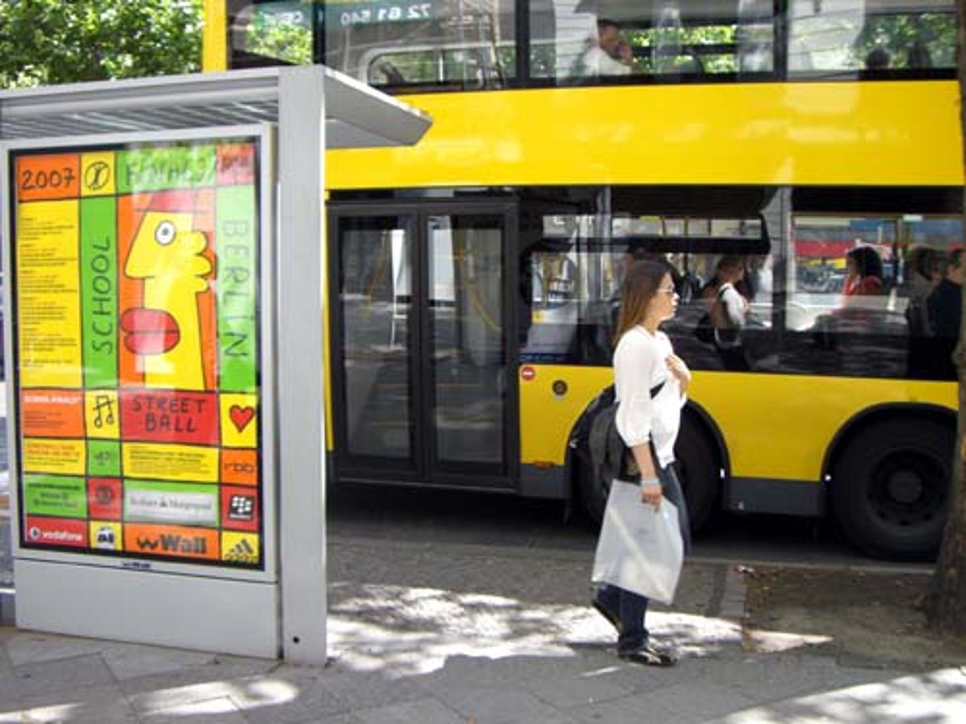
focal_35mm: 38
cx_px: 483
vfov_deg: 37.7
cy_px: 362
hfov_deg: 49.0
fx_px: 1060
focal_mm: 6.2
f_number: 2.7
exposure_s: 1/200
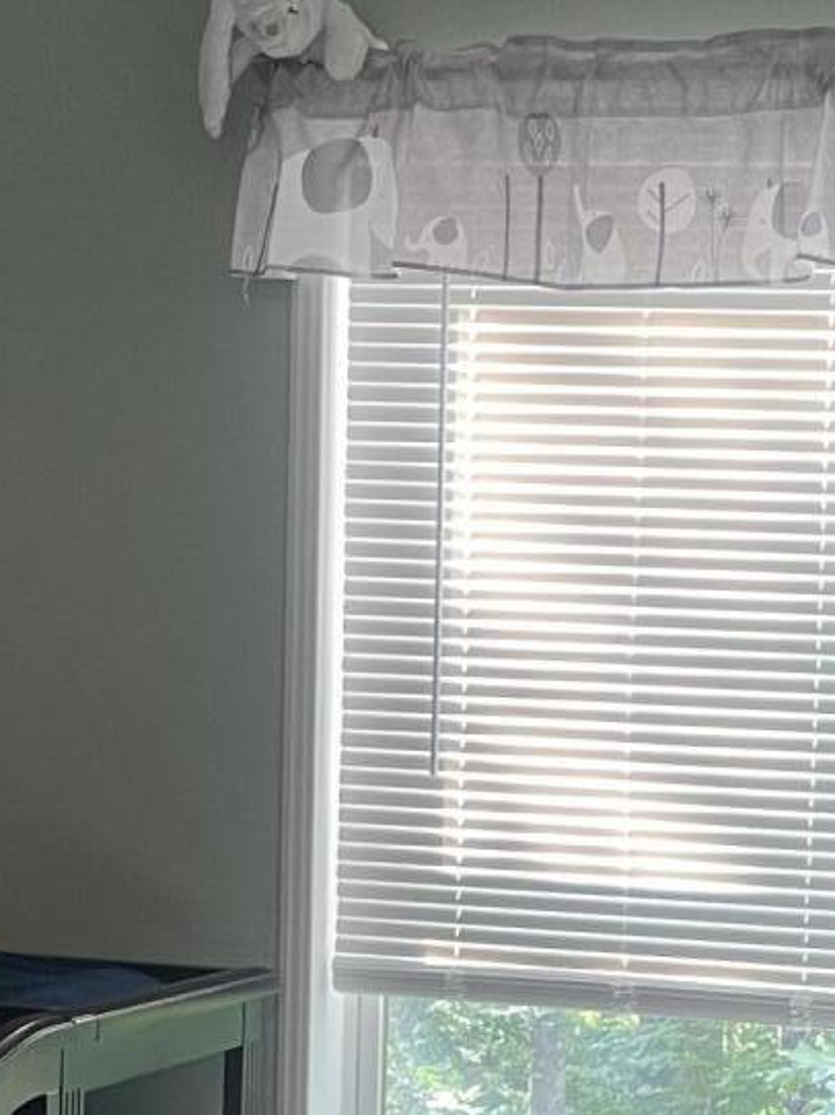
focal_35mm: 96
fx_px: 3090
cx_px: 714
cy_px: 981
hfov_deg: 15.3
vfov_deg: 20.1
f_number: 1.6
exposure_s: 1/60
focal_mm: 4.2
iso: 100
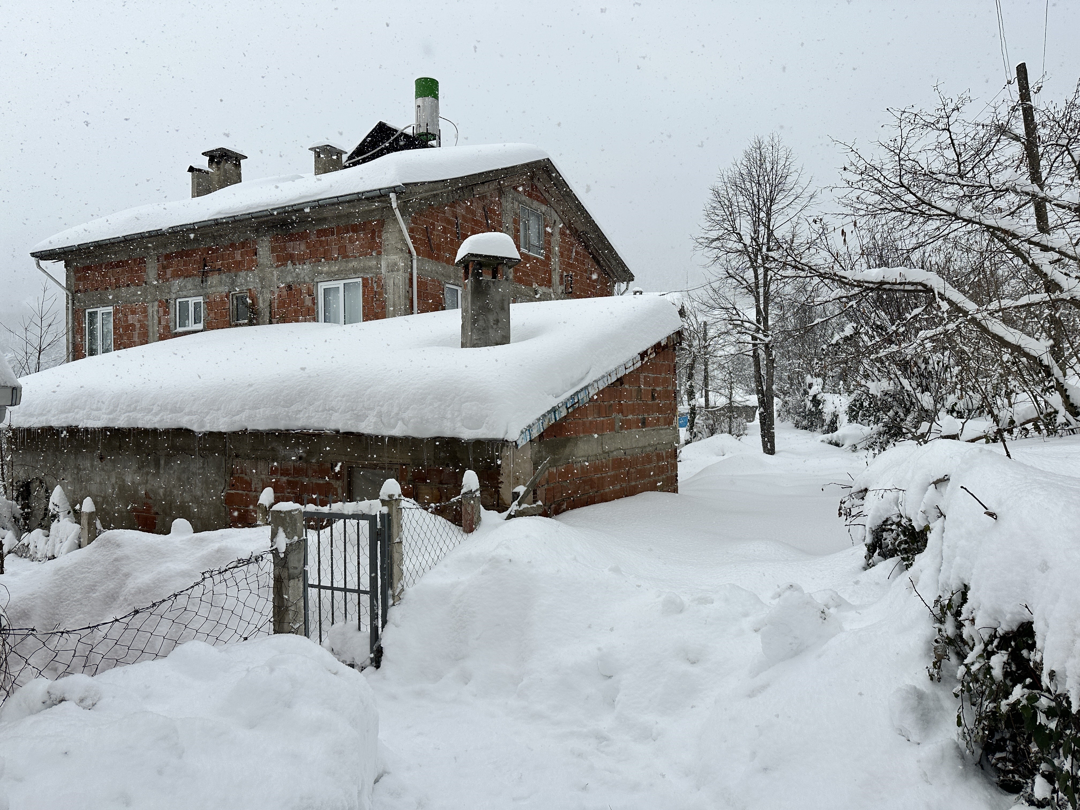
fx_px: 749
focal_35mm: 24
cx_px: 540
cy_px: 405
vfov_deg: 56.8
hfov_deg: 71.6
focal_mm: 6.86
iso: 80
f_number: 1.78
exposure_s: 1/6623
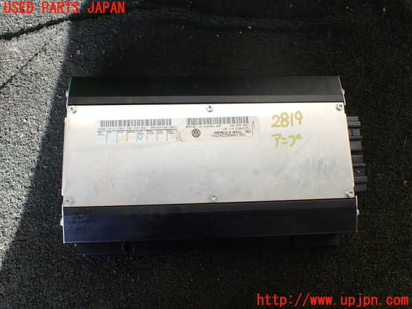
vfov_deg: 46.8
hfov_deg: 60.0
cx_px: 206
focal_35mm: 30
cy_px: 154
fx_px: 357
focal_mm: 5.4
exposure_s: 1/160
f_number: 2.3
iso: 100
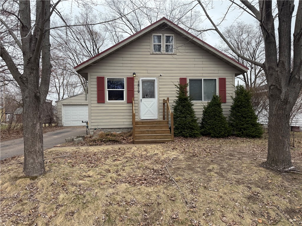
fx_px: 209
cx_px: 151
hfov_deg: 71.6
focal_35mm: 24
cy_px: 113
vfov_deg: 56.8
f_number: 1.78
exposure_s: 1/1410
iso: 100
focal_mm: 6.76
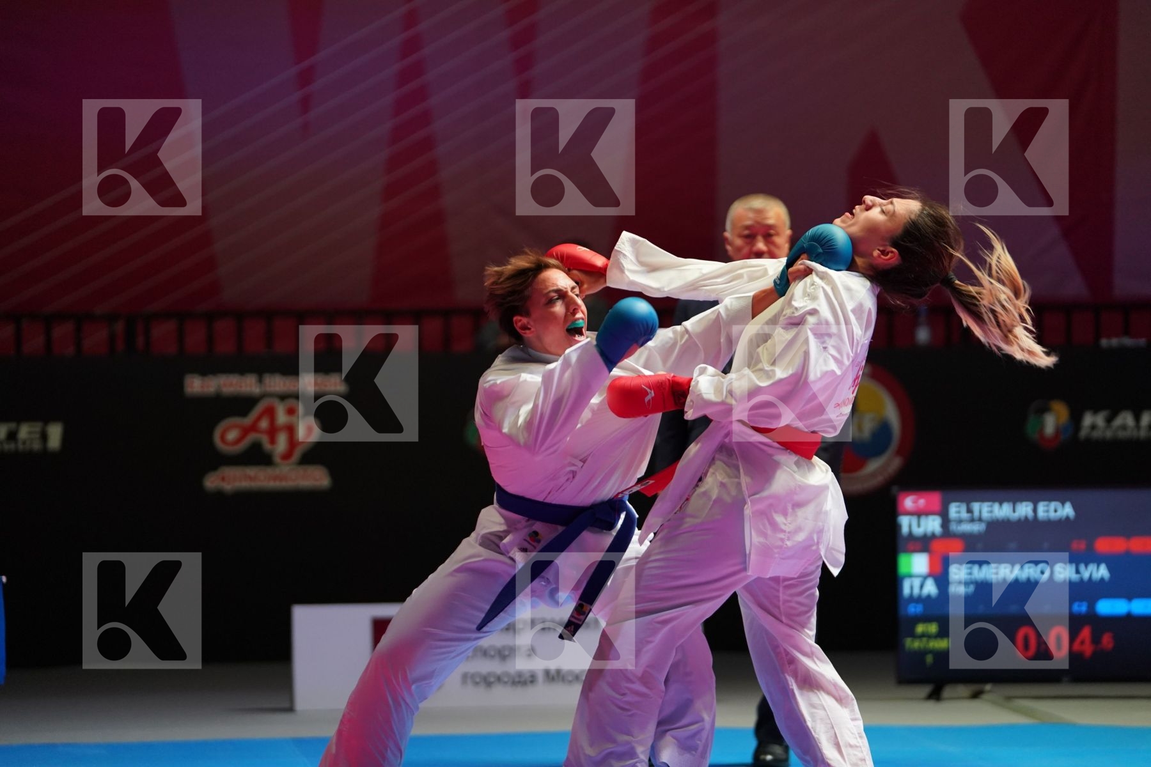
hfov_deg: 14.1
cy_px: 384
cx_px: 576
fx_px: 4668
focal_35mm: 146
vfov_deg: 9.4
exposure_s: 1/1000
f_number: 2.8
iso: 2500
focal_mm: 146
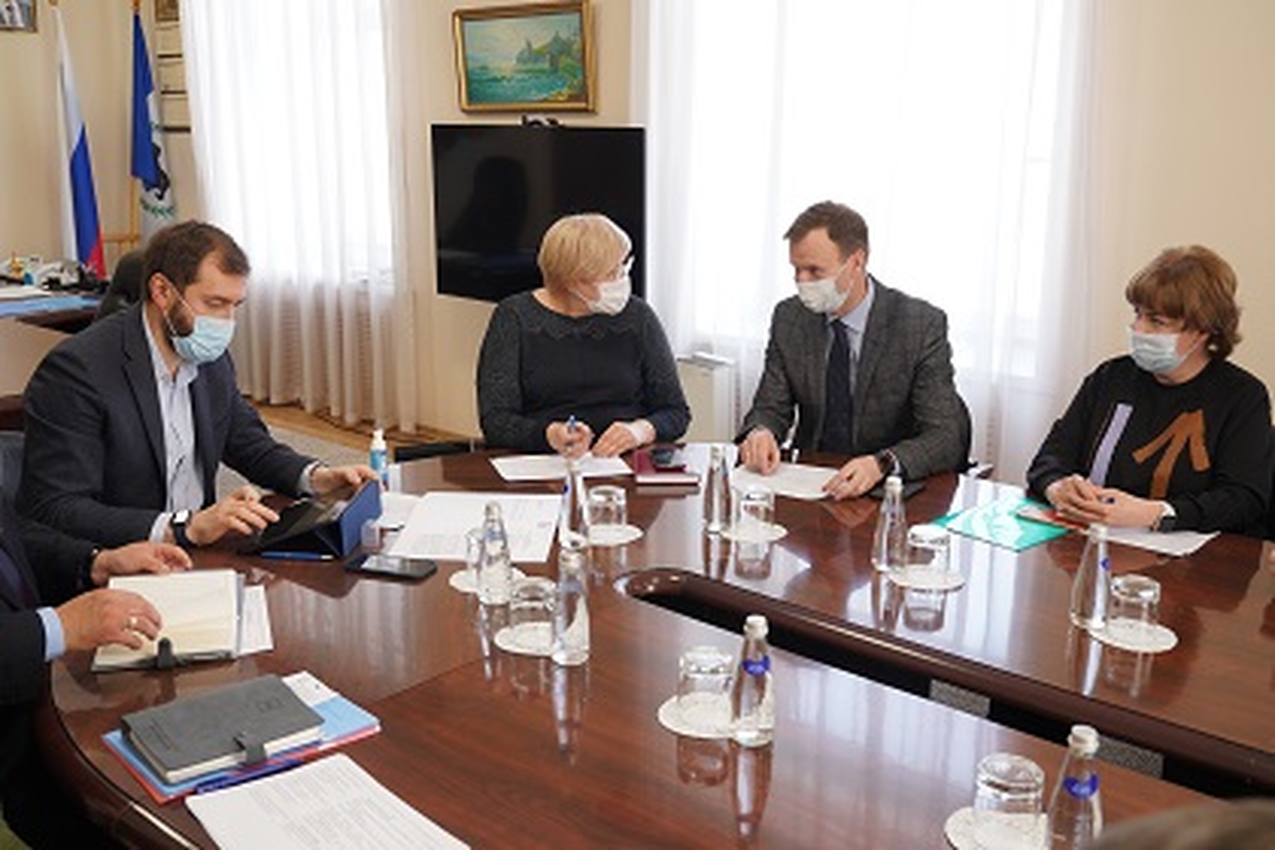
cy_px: 425
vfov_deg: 37.9
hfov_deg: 54.4
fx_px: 1239
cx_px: 638
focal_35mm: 35
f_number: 6.3
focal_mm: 35
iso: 2500
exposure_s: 1/160
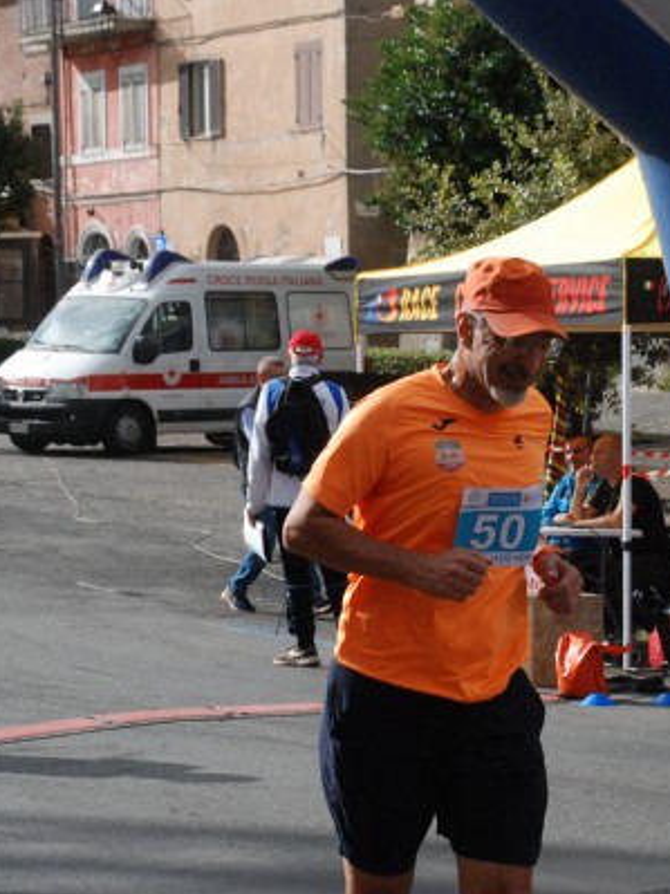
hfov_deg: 13.1
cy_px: 449
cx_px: 408
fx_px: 2918
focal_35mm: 113
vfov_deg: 17.4
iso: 1000
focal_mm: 52
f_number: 8
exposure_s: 1/2000
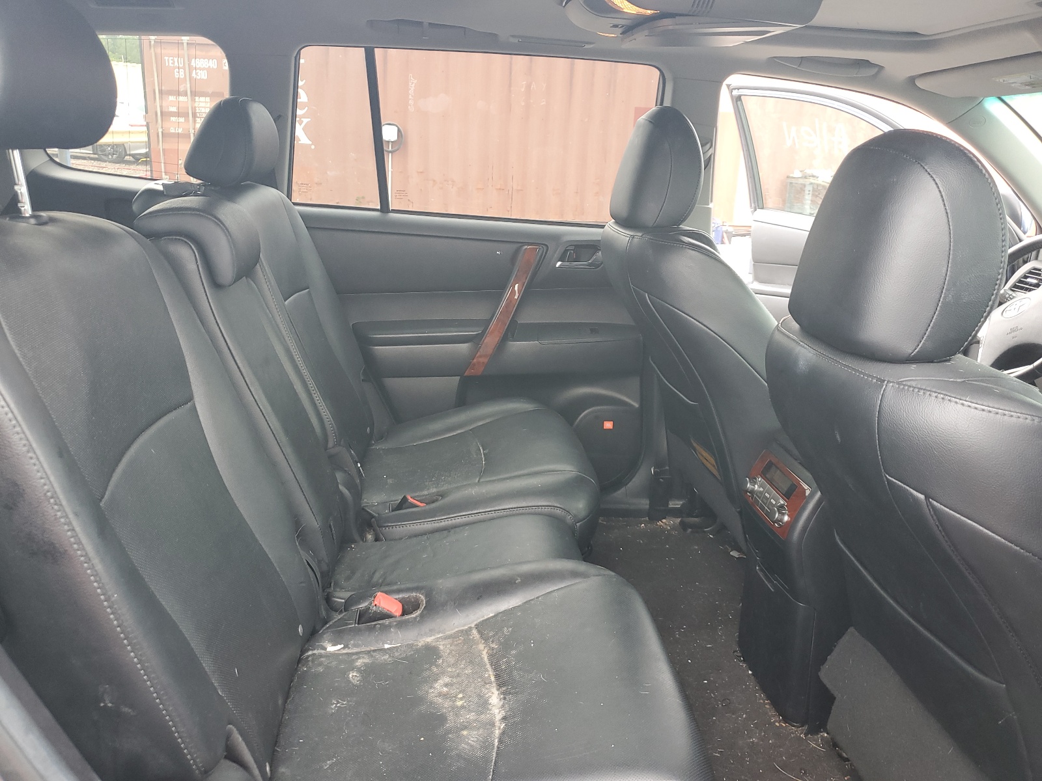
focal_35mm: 26
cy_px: 390
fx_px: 783
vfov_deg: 53.1
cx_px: 521
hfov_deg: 67.3
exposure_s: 1/60.2
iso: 59
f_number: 1.5
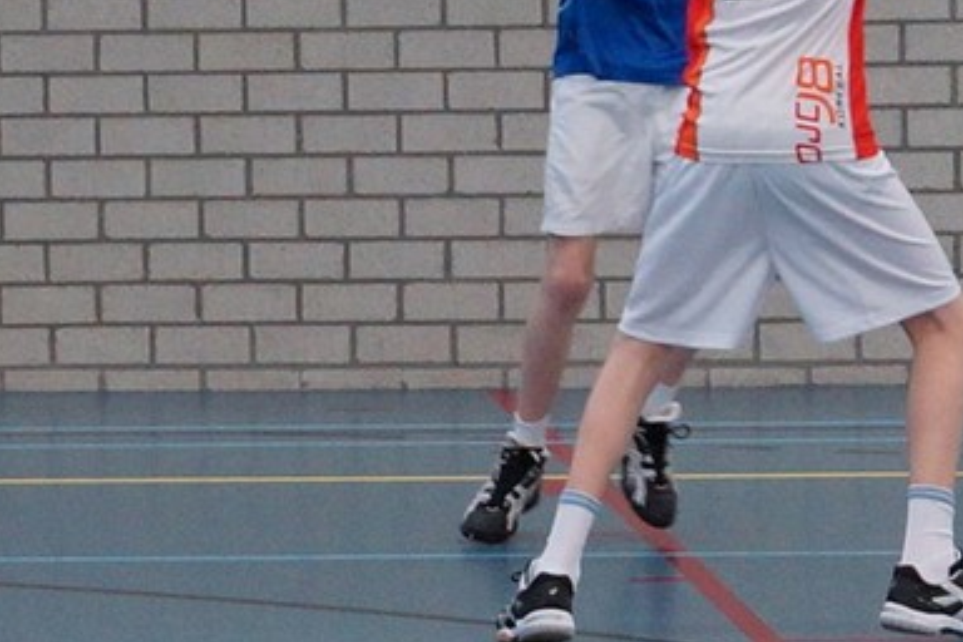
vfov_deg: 6.9
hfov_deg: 10.1
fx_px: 5350
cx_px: 1226
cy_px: 182
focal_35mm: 200
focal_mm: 50
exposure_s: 1/250
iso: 1250
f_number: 3.5
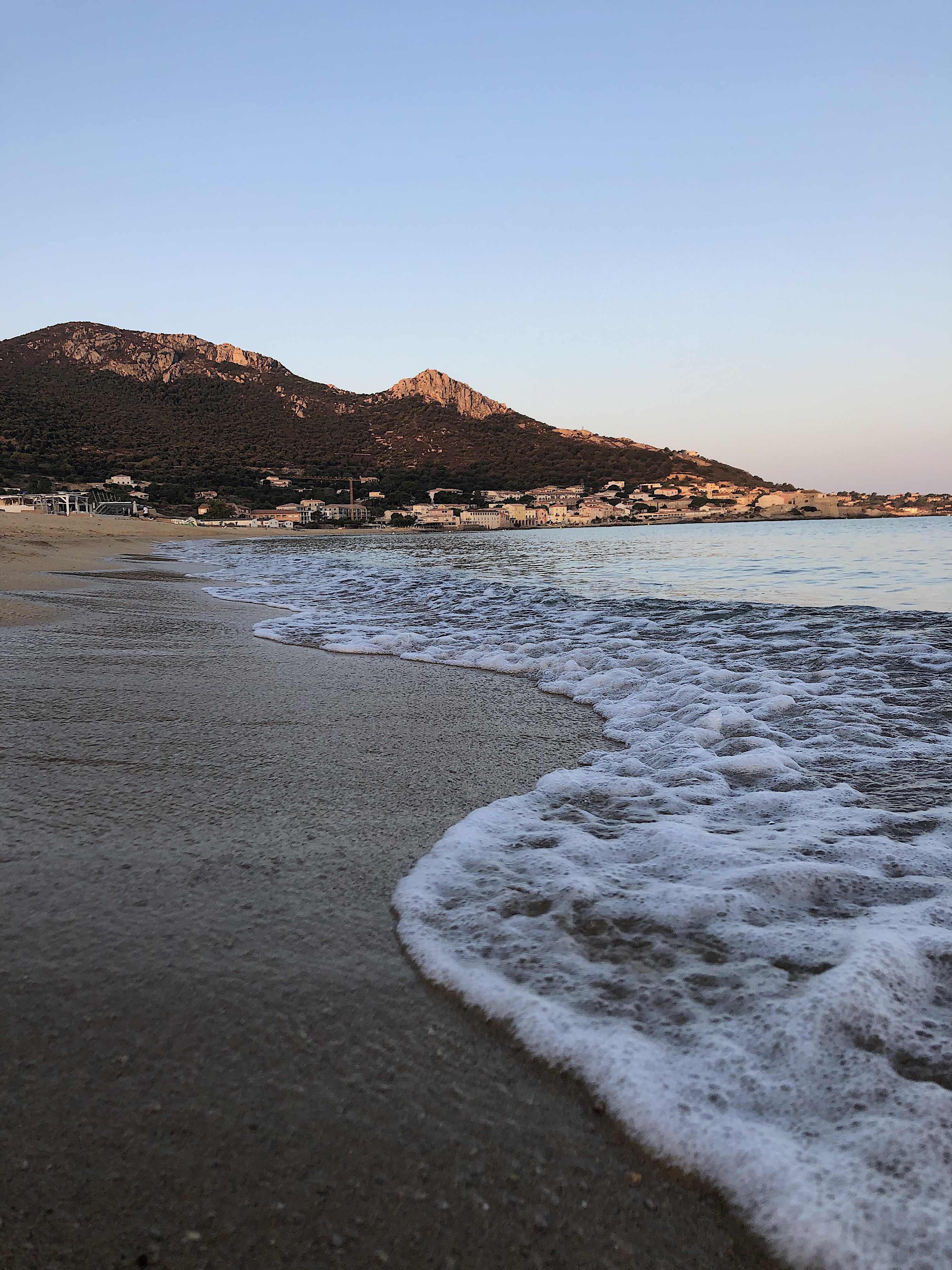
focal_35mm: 28
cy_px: 635
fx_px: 1027
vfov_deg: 63.4
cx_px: 476
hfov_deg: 49.7
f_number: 1.8
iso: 20
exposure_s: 1/403
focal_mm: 3.99
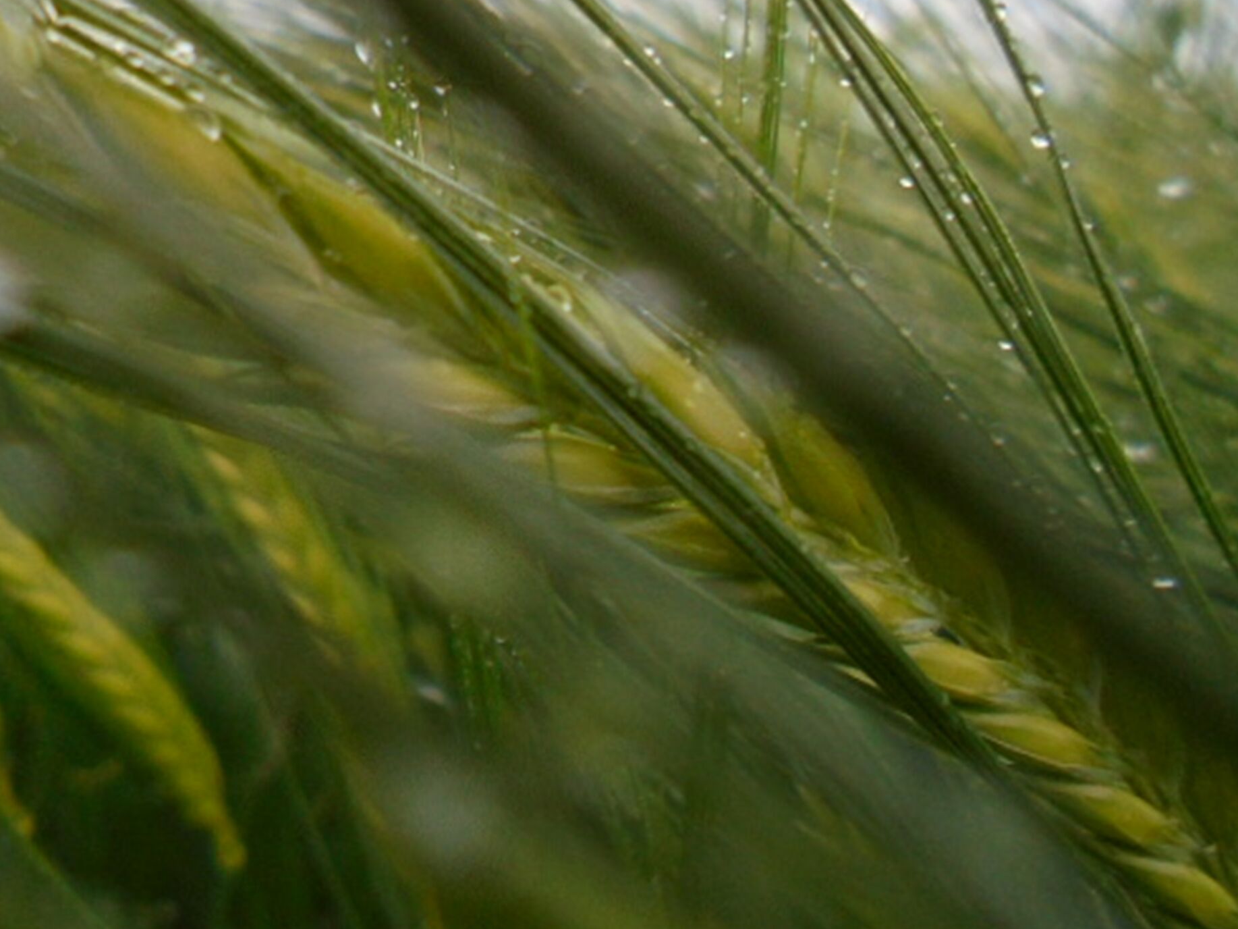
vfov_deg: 41.8
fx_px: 1216
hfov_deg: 53.5
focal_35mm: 34
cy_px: 474
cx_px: 486
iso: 400
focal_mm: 4.6
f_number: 3.5
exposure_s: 1/320
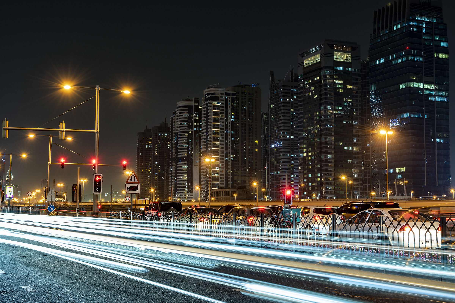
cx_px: 228
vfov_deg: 26.0
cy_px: 152
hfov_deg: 38.2
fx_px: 657
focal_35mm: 52
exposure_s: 10
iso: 100
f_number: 10
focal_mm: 52
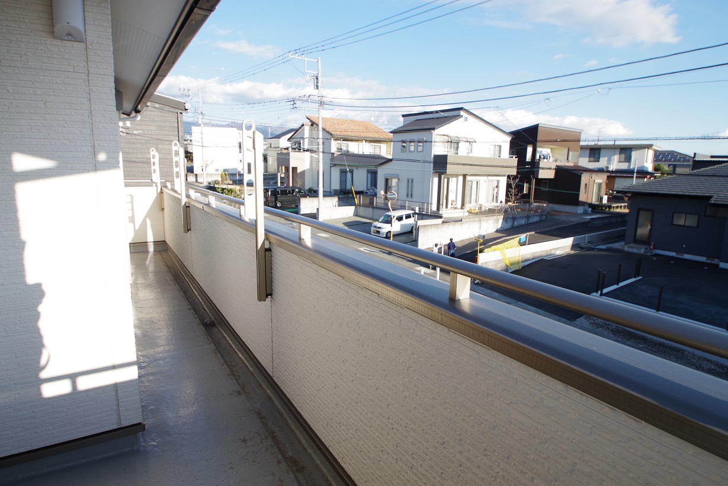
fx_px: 384
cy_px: 243
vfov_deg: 64.6
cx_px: 364
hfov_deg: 86.9
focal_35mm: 19
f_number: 8
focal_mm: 12.5
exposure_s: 1/250
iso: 200
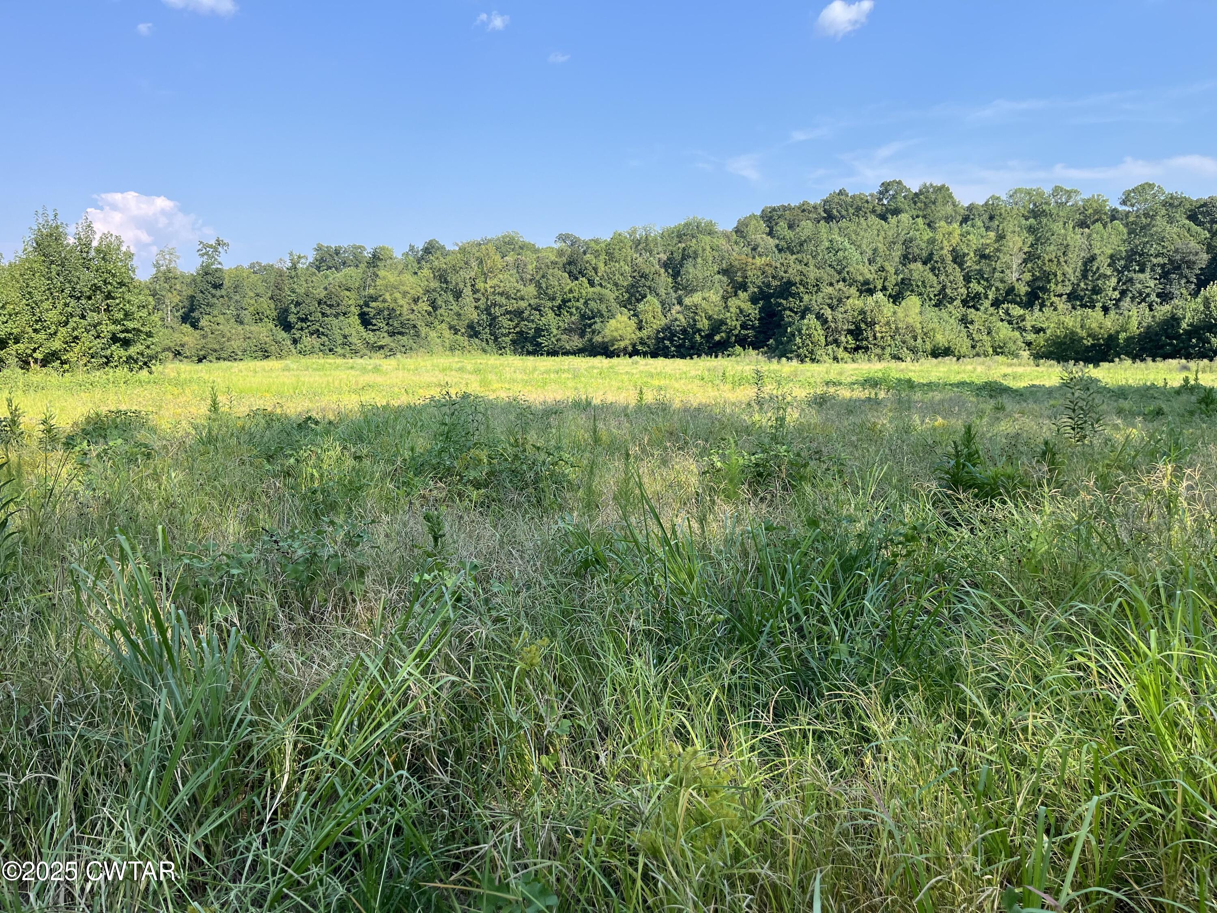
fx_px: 914
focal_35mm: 26
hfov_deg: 67.3
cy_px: 456
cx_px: 608
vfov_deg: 53.1
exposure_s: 1/1600
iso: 50
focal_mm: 5.1
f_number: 1.6
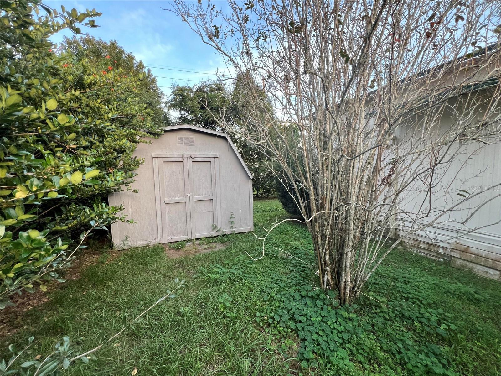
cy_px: 188
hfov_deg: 106.2
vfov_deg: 89.9
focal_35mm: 13
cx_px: 250
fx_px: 188
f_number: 1.8
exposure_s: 1/99
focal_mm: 1.57
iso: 125
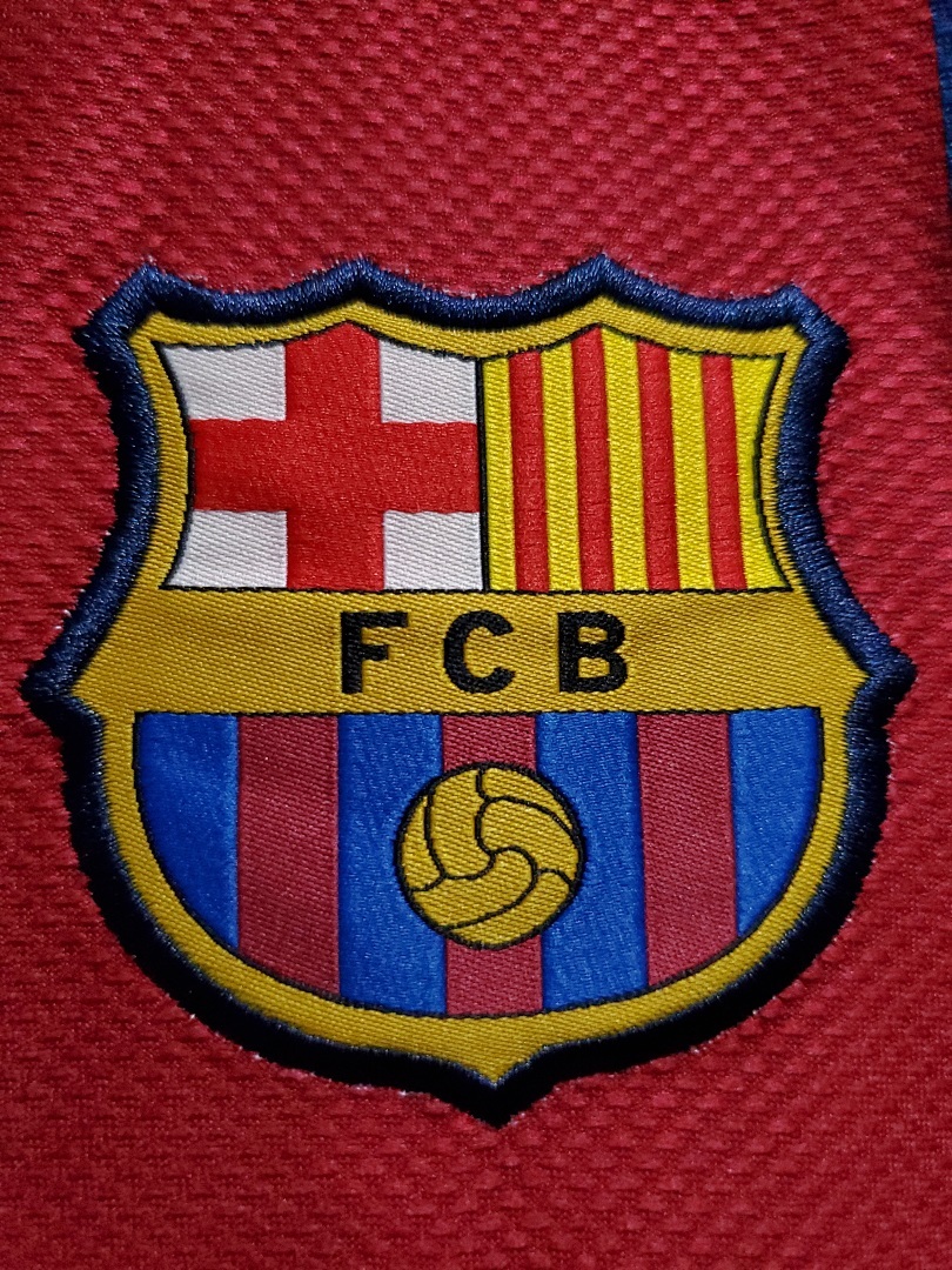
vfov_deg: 67.3
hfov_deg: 53.1
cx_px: 476
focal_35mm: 26
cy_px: 635
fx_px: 953
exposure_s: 1/45
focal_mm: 4.3
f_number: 1.5
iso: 640
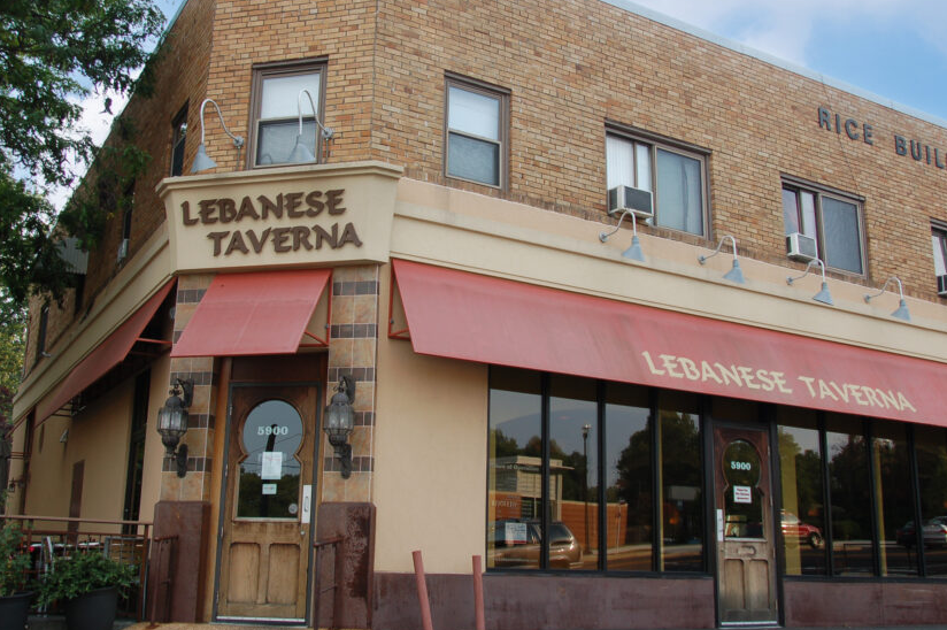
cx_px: 455
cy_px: 282
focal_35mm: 41
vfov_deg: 32.6
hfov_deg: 47.4
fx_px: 1078
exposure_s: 1/160
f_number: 6.3
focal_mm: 22
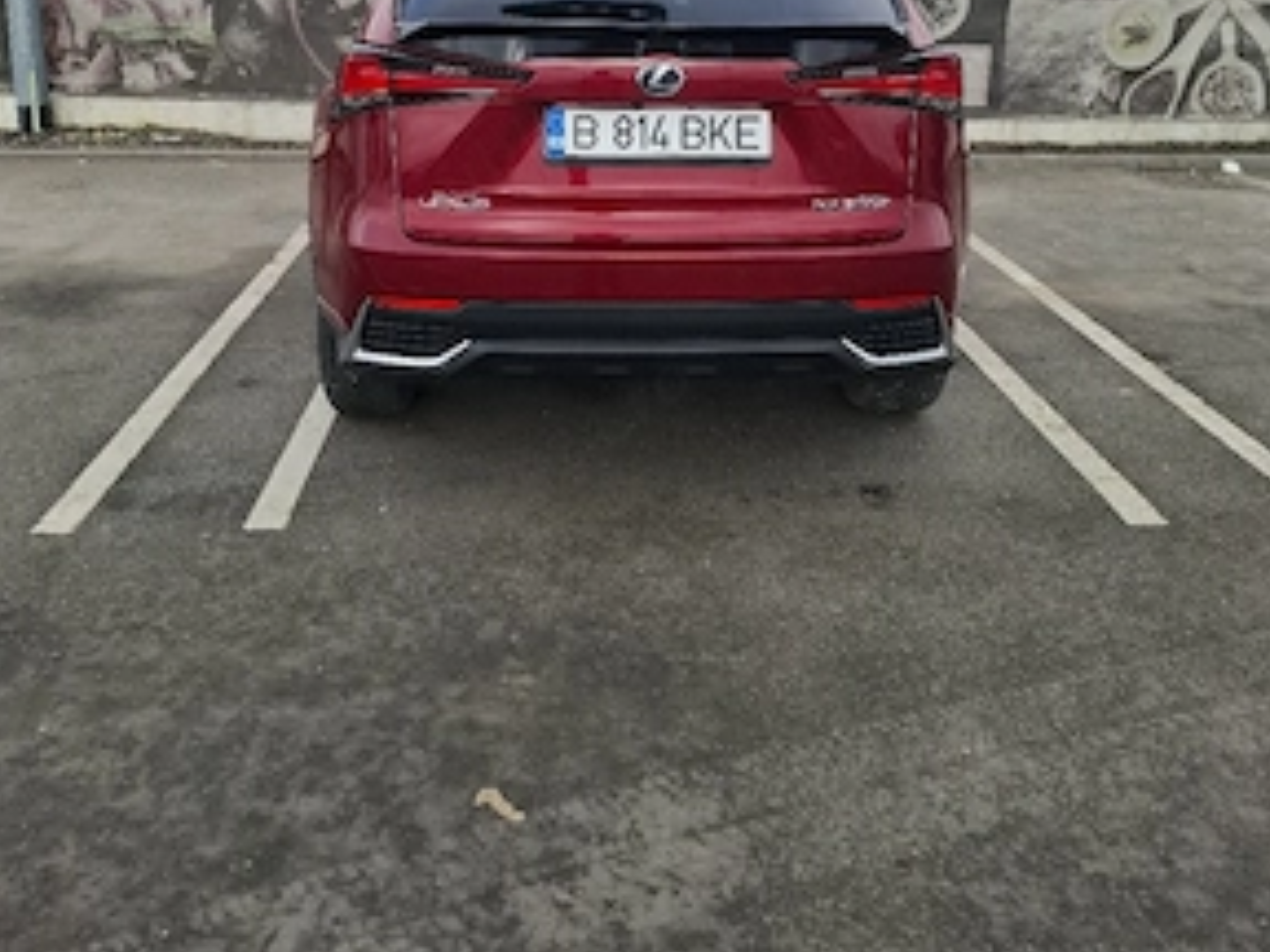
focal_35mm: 32
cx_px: 635
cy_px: 176
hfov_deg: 56.8
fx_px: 1174
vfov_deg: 42.0
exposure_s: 1/1000
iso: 50
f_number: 1.8
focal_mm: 5.54
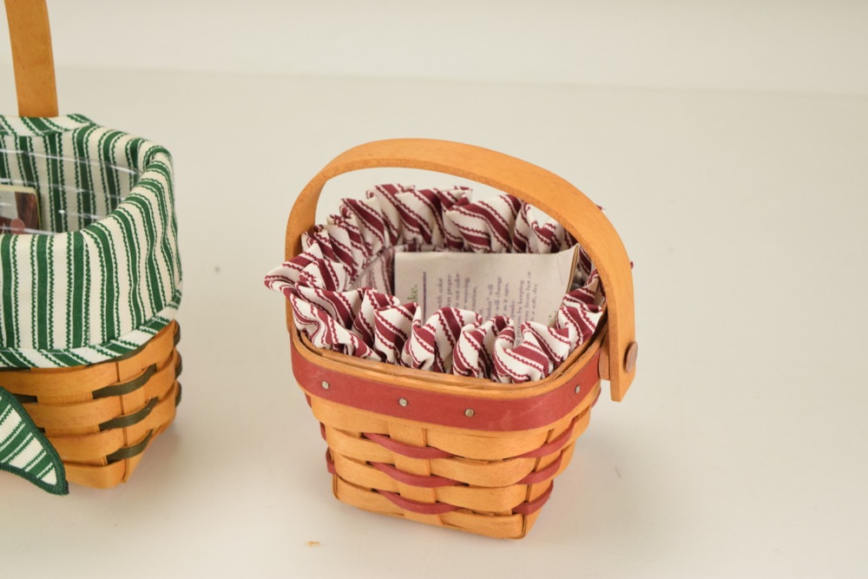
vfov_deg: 16.6
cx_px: 434
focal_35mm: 82
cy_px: 290
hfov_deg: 24.6
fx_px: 1989
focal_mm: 55
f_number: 5.6
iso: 800
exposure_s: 1/125
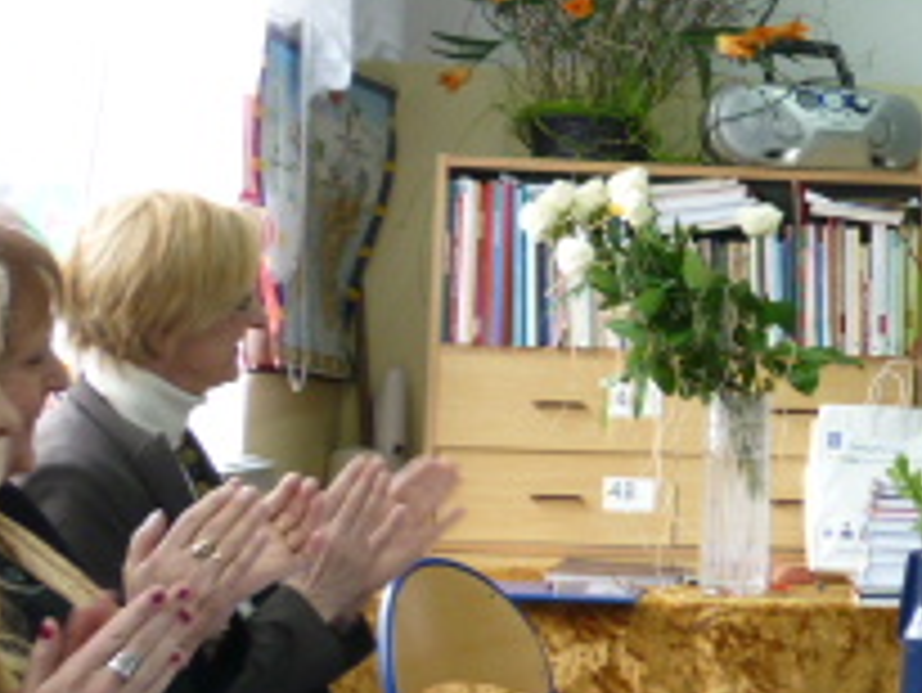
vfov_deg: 14.4
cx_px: 1331
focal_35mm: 103
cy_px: 220
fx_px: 2745
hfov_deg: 17.4
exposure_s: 1/30
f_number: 2.8
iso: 100
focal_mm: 5.5
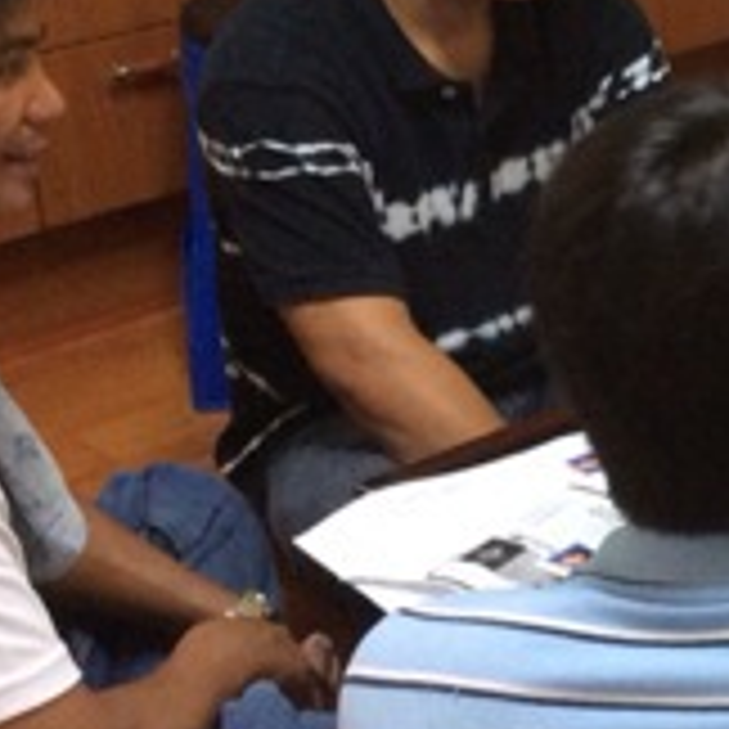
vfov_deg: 15.2
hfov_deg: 14.0
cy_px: 331
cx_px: 1179
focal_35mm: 115
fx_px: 2740
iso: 160
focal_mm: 3.3
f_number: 2.4
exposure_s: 1/24
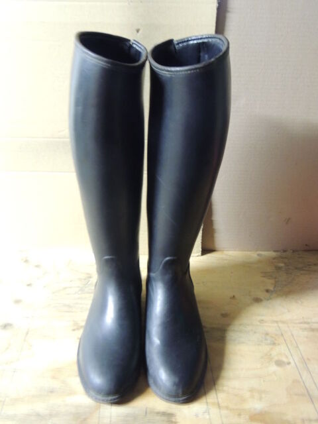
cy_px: 212
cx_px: 159
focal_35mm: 33
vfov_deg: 55.4
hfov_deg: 42.9
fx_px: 404
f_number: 3.2
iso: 800
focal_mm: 5.8
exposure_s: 1/1.6
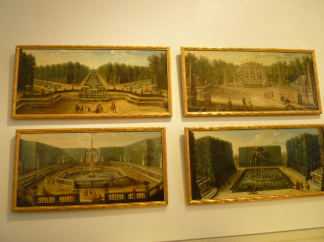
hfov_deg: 71.6
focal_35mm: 24
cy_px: 121
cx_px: 162
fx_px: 225
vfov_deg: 56.8
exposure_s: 1/40
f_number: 2.2
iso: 400
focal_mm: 4.3
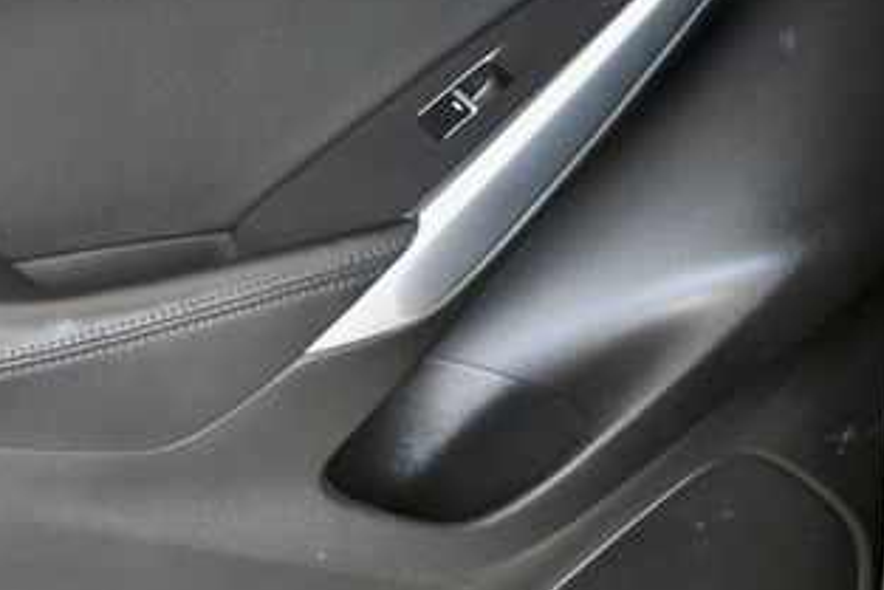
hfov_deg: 14.2
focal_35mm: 143
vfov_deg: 9.6
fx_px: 3513
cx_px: 34
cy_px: 176
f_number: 4.5
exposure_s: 1/125
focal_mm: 70
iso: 1000
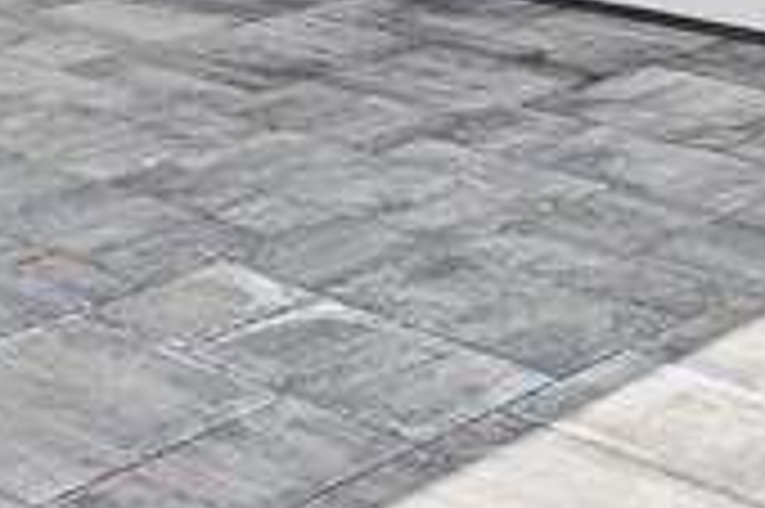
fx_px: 2038
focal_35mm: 96
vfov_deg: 13.0
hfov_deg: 17.6
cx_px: -562
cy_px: -378
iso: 320
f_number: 8
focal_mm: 10
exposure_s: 1/50
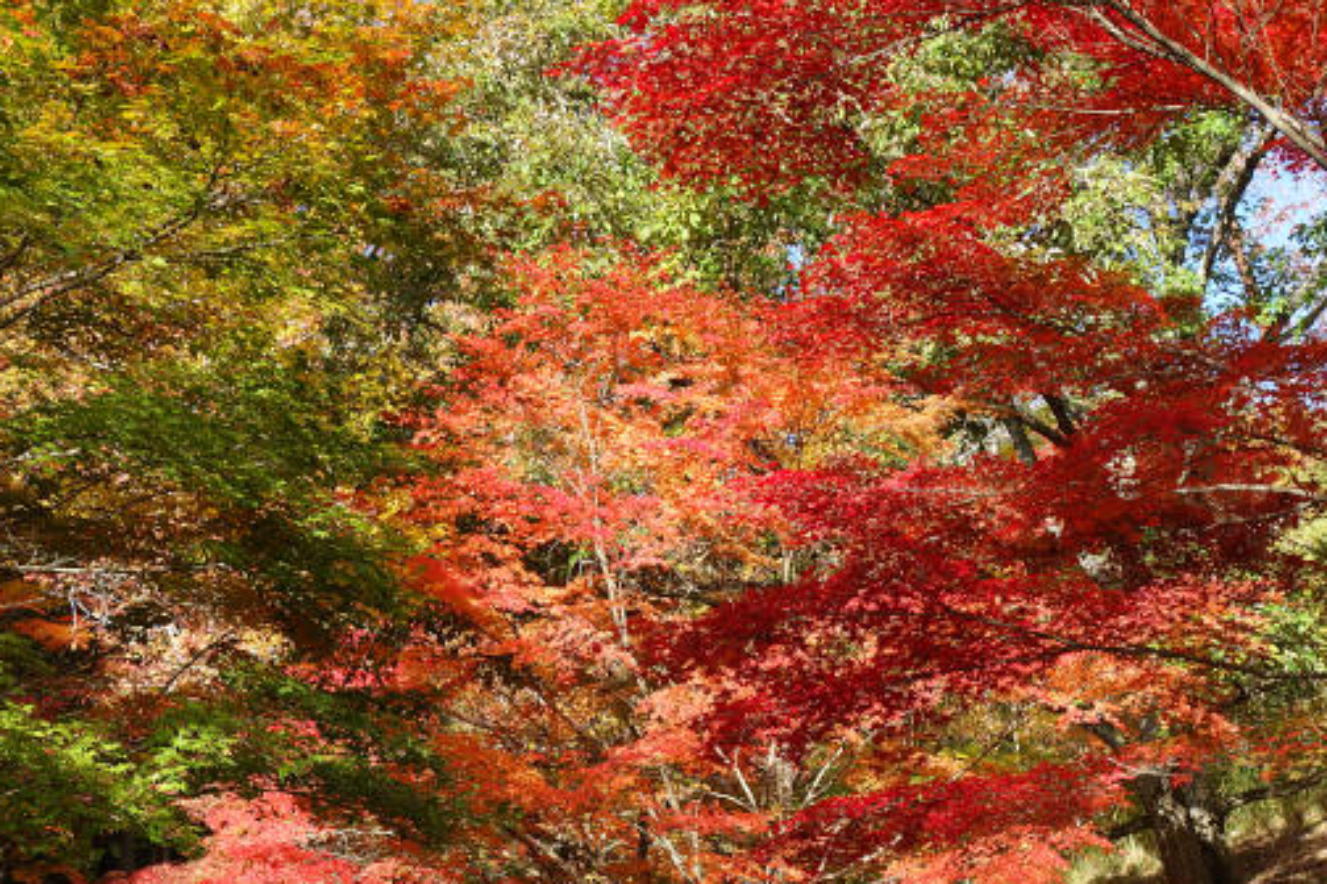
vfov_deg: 24.9
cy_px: 630
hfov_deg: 36.9
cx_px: 677
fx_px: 1990
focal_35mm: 54
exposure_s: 1/50
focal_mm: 12.78
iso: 125
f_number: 5
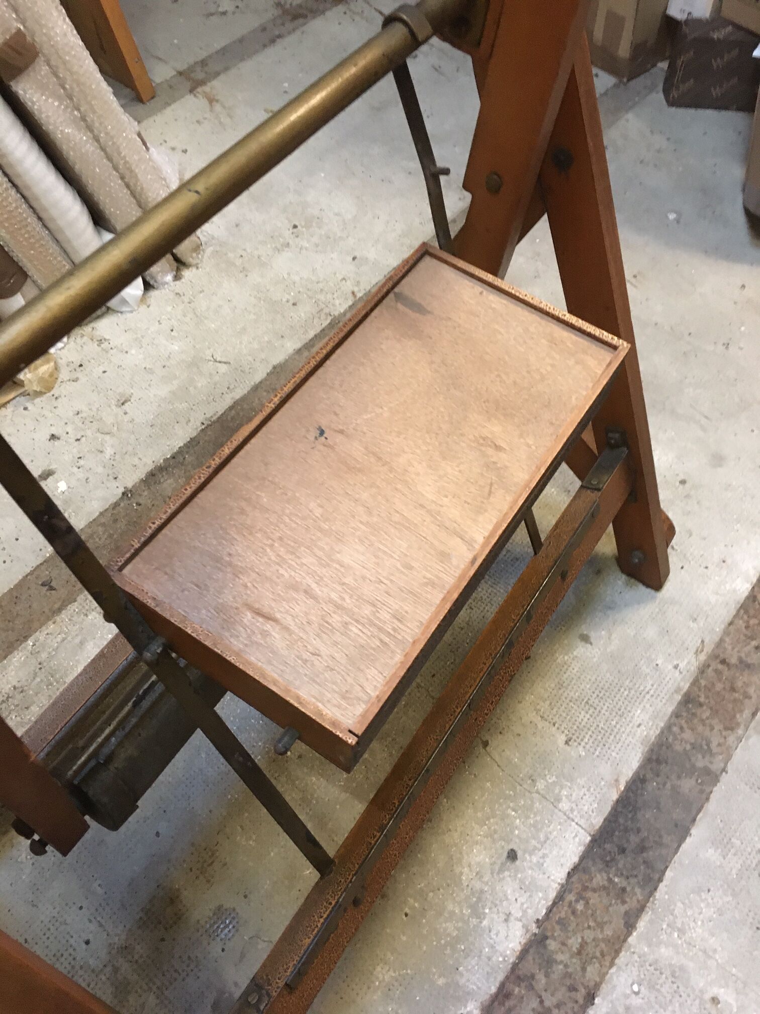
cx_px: 380
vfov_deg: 61.7
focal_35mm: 29
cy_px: 507
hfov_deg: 48.2
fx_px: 849
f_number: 2.2
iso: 400
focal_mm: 4.15
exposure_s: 1/17
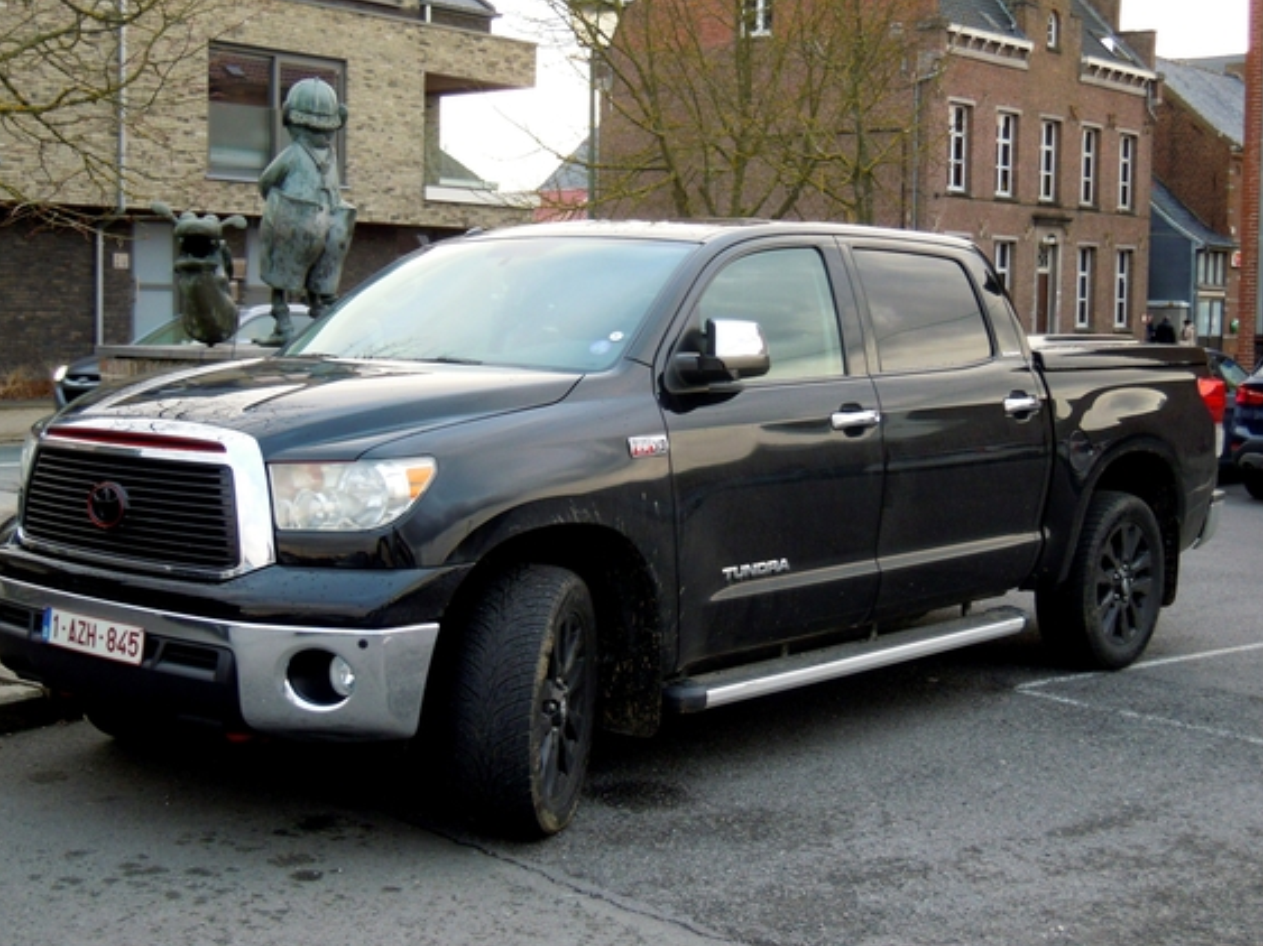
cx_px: 599
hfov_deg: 38.9
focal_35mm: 49
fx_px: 1787
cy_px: 457
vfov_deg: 29.7
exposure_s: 1/50
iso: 180
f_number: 3.4
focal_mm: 8.3
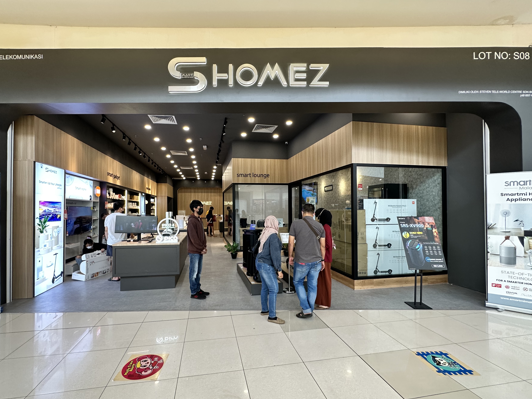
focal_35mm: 16
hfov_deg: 94.4
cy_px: 206
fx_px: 246
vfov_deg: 78.1
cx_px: 249
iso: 160
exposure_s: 1/100
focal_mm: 2.22
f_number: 2.2
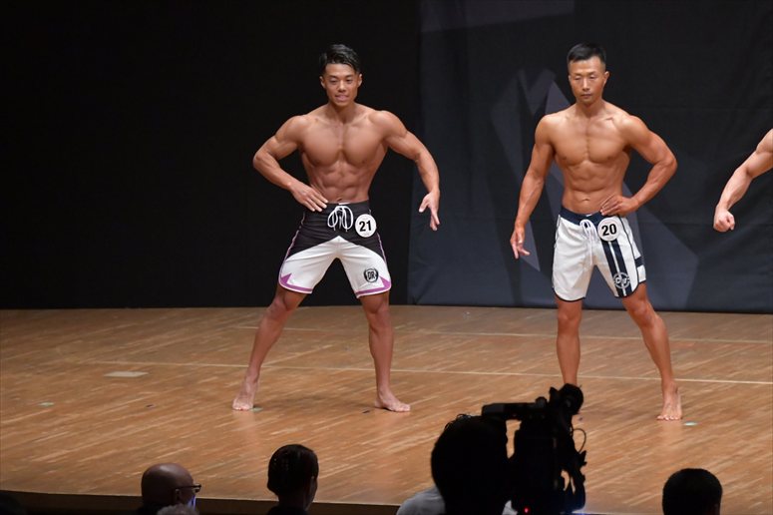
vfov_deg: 5.4
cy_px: 258
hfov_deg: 8.1
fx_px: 5473
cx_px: 386
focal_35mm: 255
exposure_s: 1/400
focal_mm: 170
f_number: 5.6
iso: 6400
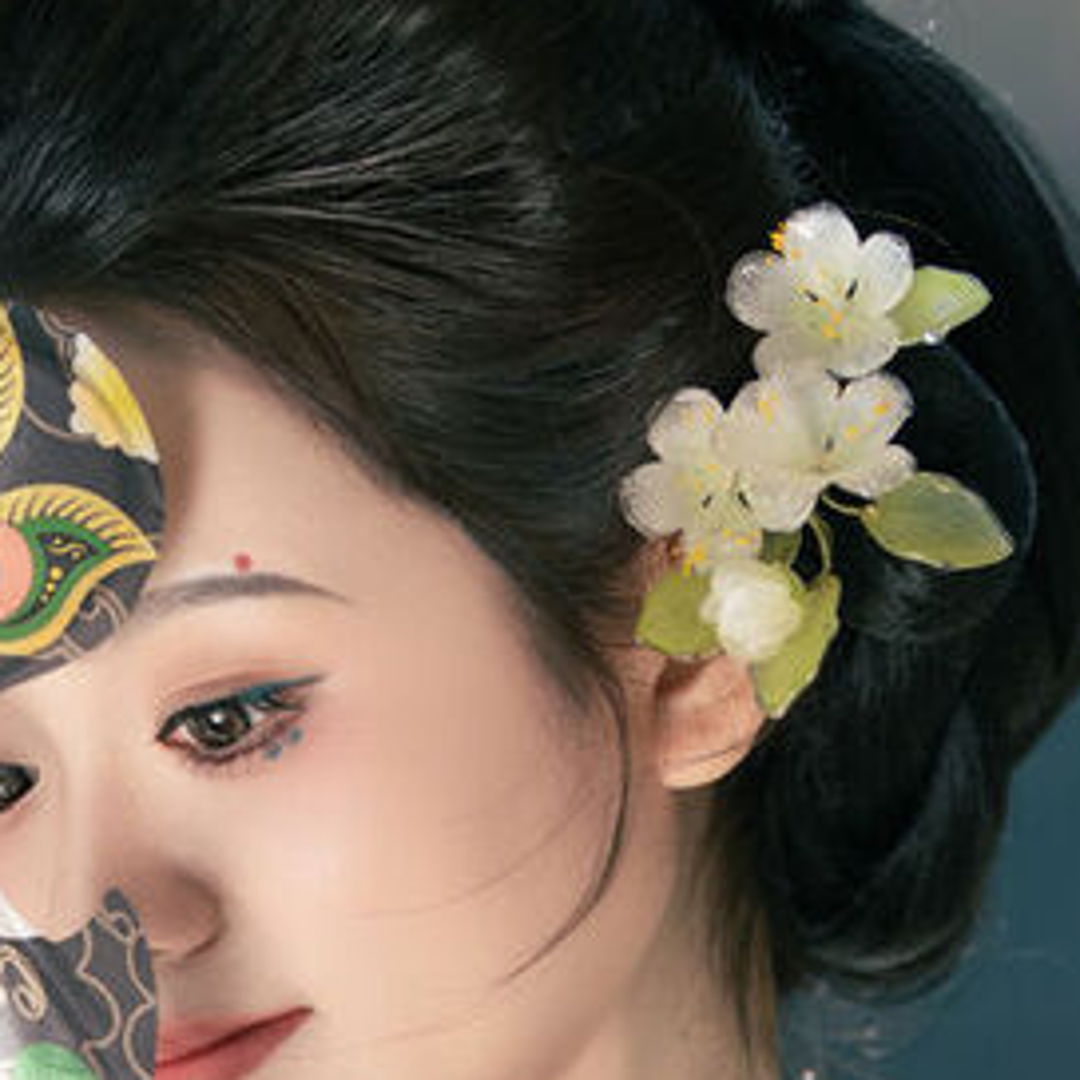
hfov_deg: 5.2
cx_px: 429
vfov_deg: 5.2
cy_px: 1028
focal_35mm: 335
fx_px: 11825
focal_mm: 102
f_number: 2.8
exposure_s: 1/640
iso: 100
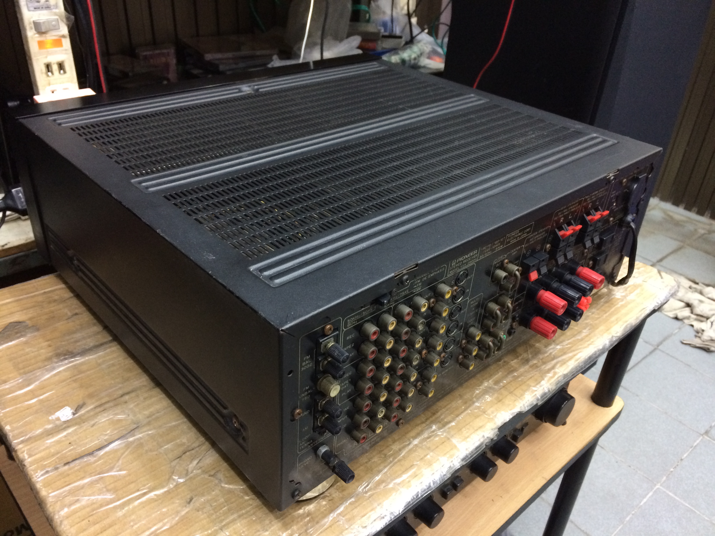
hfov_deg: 61.7
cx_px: 358
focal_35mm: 29
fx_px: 599
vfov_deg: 48.2
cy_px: 268
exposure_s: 1/33
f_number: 2.2
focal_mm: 4.15
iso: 320
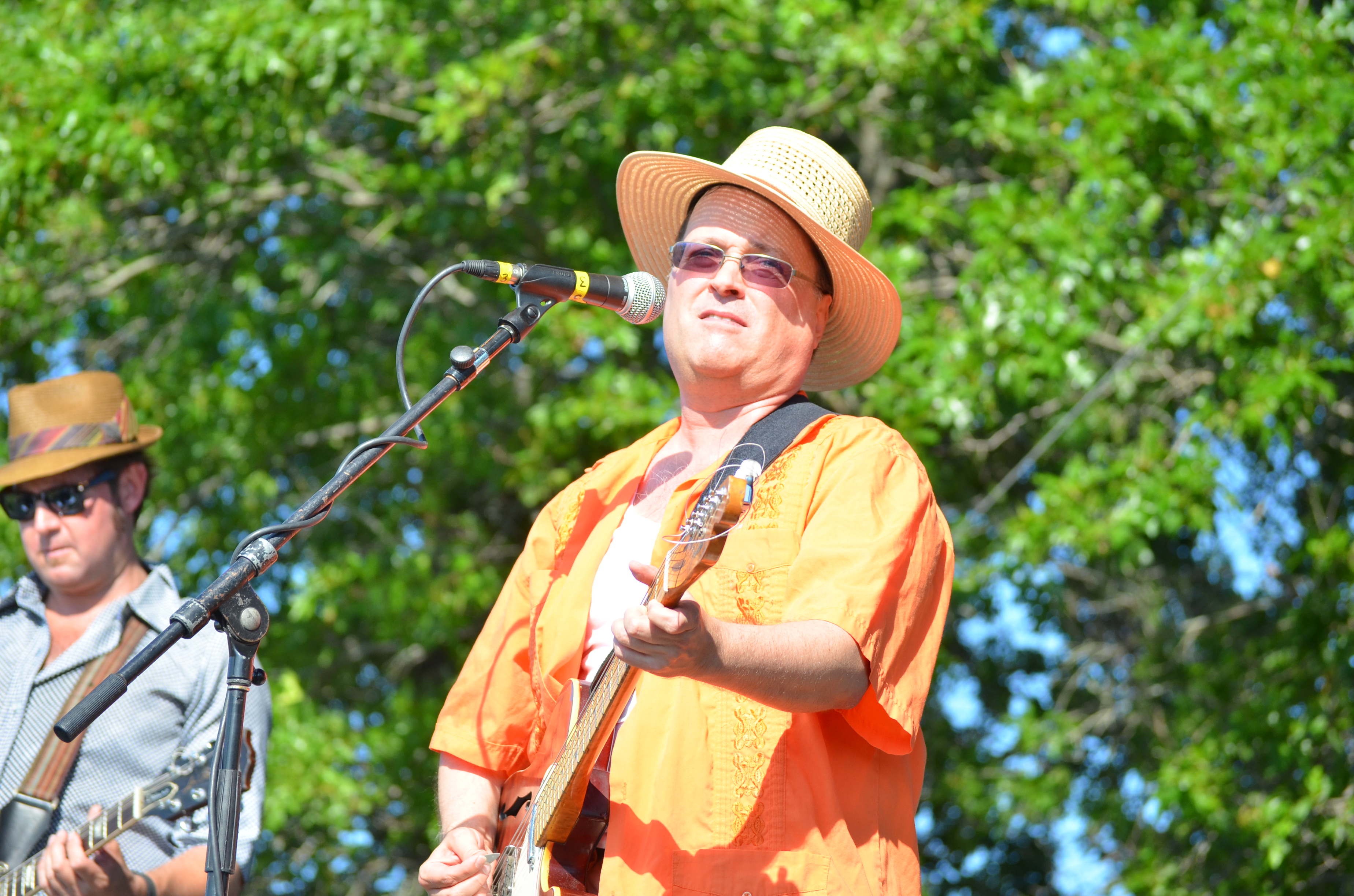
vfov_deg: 12.1
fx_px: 4222
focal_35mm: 112
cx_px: 677
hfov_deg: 18.2
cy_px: 448
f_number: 4.2
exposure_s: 1/1000
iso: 400
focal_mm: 75
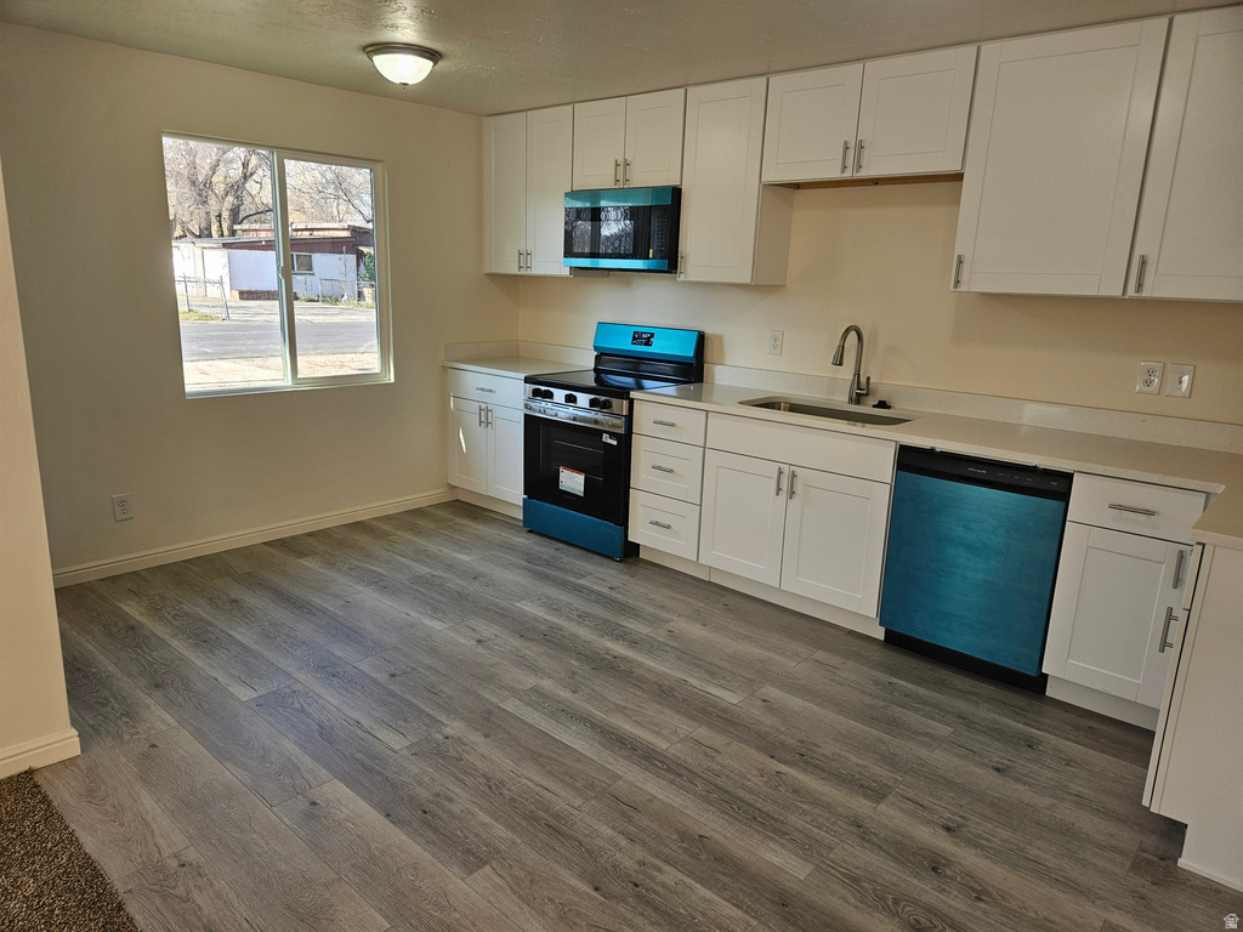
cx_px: 622
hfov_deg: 73.9
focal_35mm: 23
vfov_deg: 58.9
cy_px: 466
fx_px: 826
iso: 40
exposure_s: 1/120
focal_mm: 5.4
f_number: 1.8
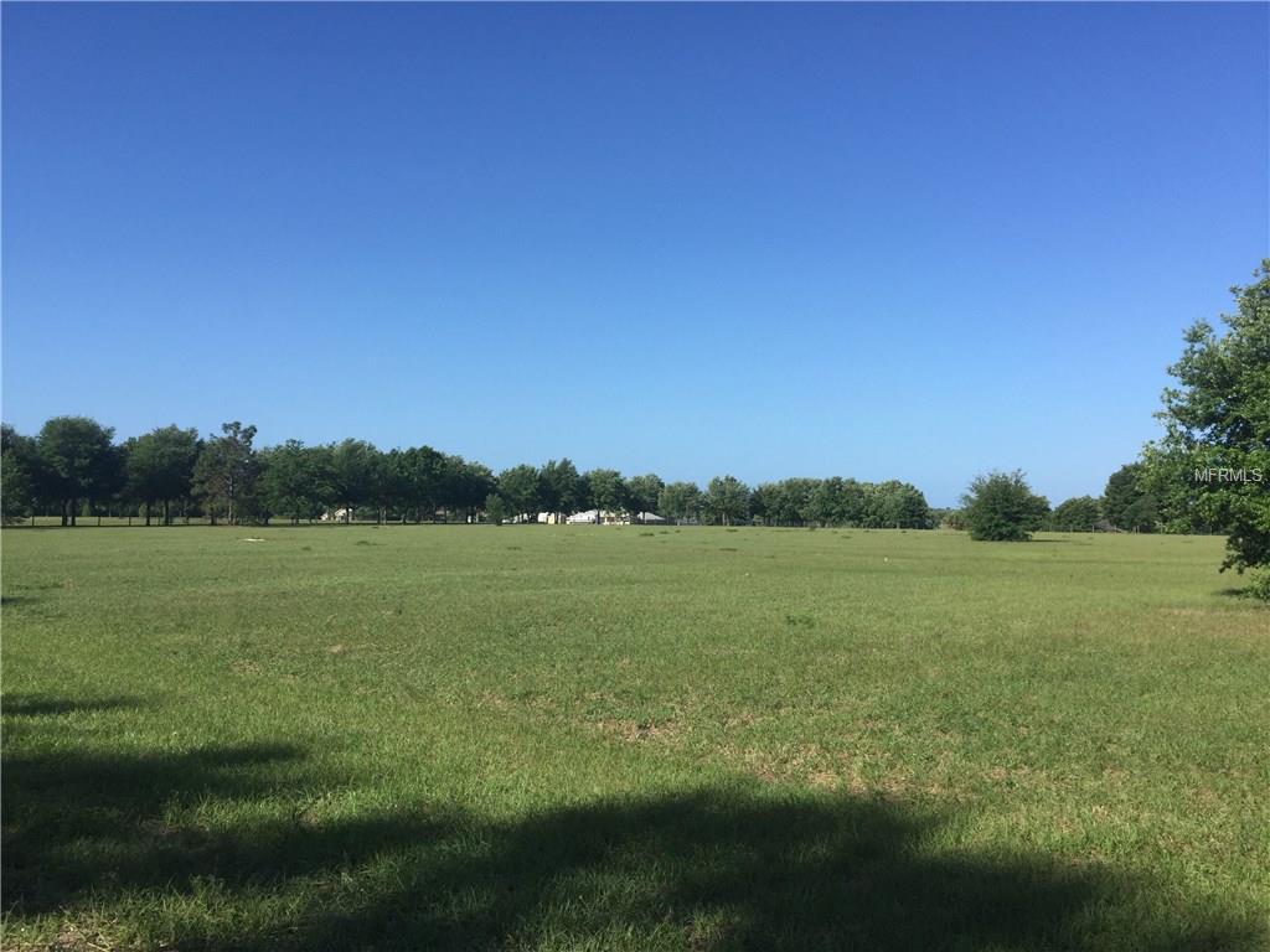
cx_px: 635
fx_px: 1064
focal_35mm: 29
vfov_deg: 48.2
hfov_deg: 61.7
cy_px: 476
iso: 32
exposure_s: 1/1883
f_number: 2.2
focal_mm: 4.15
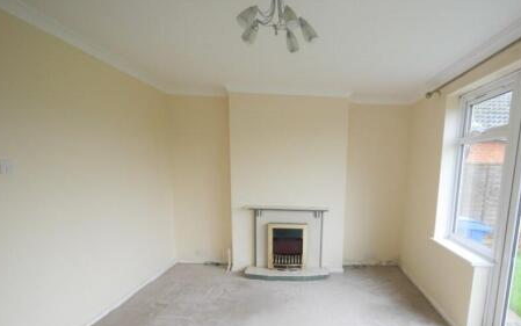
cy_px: 233
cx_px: 327
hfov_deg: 78.1
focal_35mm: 22
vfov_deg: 53.3
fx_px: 312
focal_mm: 8
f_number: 4
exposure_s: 1/60
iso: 250
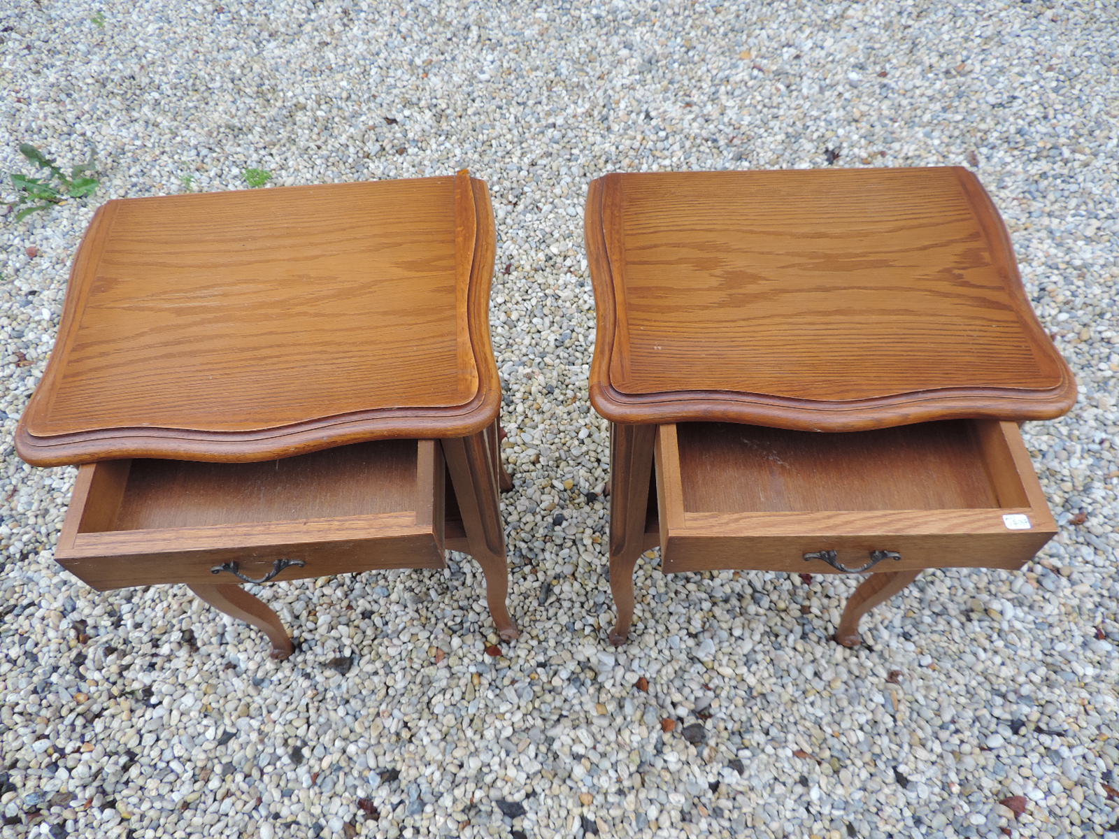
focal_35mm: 24
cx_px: 560
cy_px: 420
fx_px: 776
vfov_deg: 56.8
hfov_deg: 71.6
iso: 80
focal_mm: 4.3
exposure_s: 1/40
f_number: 3
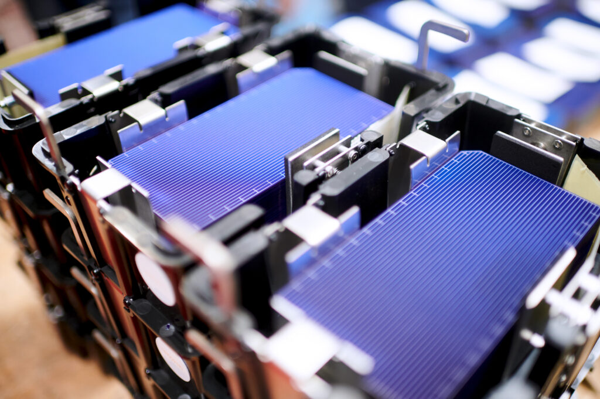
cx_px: 300
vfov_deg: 37.8
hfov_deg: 54.5
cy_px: 200
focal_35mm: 35
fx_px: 583
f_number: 1.4
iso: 800
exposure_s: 1/500
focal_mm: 35
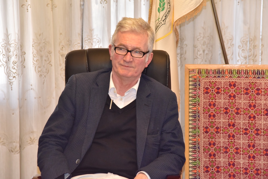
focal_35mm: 120
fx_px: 893
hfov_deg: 17.1
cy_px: 90
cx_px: 134
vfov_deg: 11.4
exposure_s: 1/200
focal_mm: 120
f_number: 6.3
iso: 2500
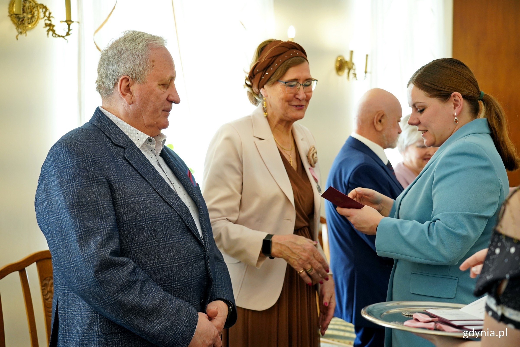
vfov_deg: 28.1
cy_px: 174
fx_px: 693
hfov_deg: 41.1
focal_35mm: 48
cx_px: 260
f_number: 4
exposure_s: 1/200
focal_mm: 48
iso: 2000
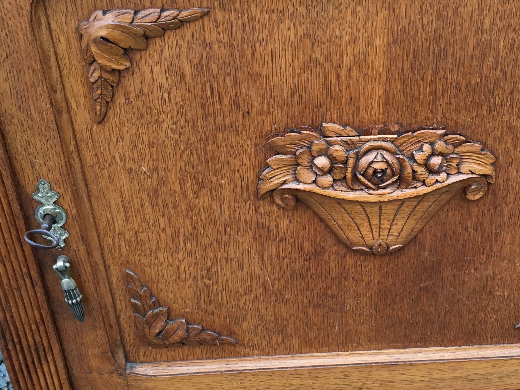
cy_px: 202
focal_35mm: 56
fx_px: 841
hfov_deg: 34.0
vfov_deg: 26.1
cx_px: 350
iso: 40
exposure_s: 1/33
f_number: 2.2
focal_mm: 4.15
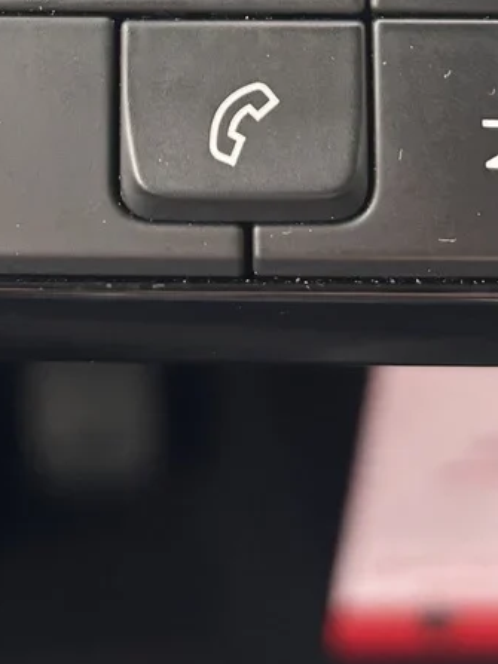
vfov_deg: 19.9
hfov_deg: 15.9
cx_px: 207
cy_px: -125
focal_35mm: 93
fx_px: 1785
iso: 320
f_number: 1.6
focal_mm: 5.96
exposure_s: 1/49
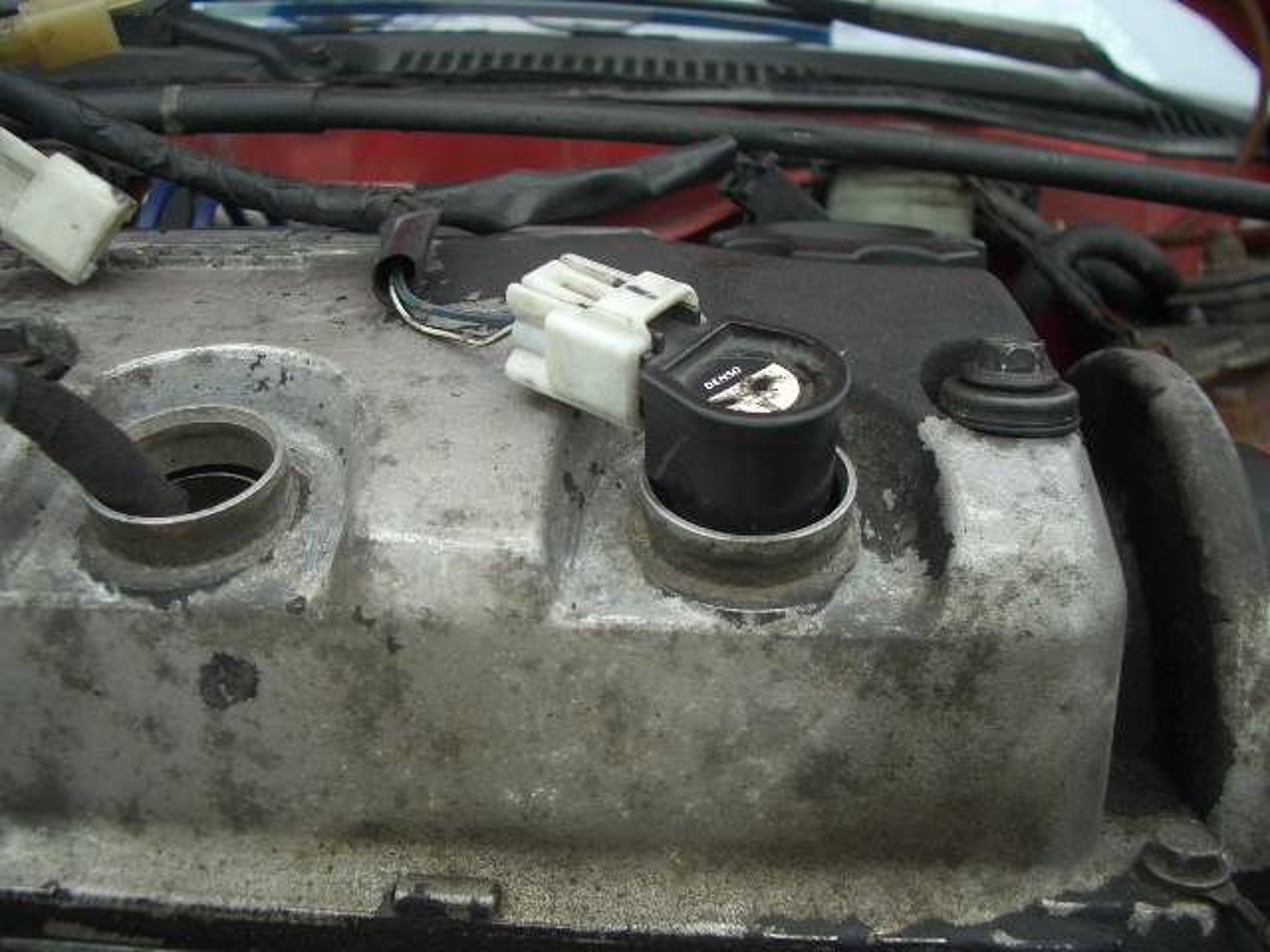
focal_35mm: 35
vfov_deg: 40.7
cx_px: 635
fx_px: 1284
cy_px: 476
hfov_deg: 52.6
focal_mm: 5.8
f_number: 2.6
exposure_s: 1/100
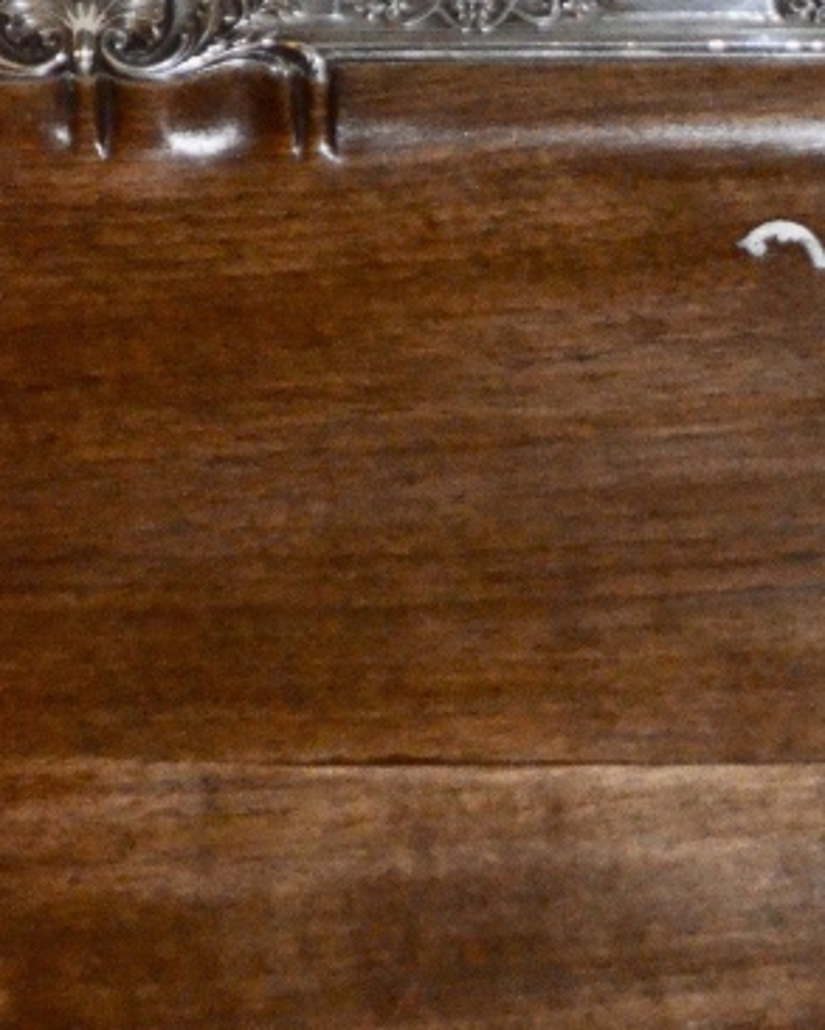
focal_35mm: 254
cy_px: 943
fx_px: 7735
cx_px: 1066
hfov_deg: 6.1
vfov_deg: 7.6
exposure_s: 1/60
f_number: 5.6
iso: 3200
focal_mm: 55
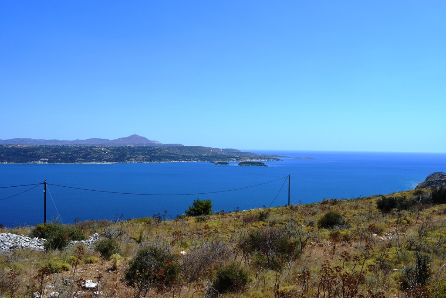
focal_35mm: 27
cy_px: 149
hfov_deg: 67.4
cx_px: 223
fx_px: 335
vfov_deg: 47.9
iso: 200
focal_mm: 18
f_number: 10
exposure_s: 1/400
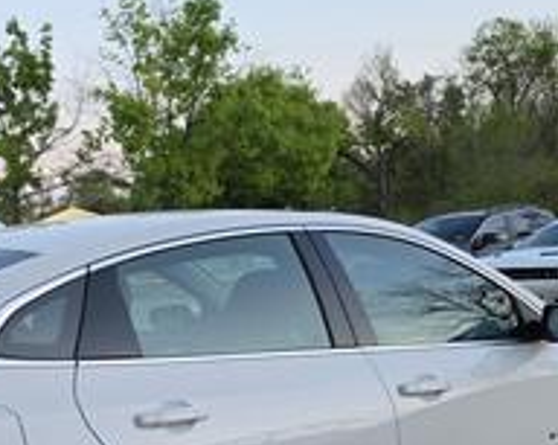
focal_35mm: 59
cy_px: 419
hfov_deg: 30.4
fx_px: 973
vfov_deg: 24.8
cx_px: 41
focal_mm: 6.3
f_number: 1.7
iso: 200
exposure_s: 1/180
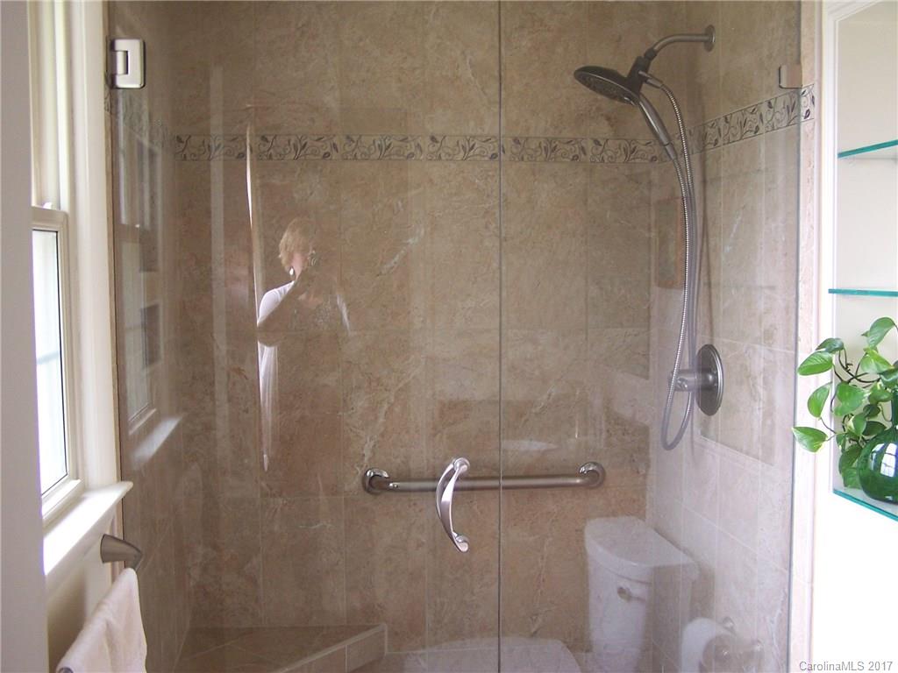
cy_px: 336
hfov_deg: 49.0
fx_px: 986
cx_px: 449
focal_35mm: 38
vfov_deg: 37.7
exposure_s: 1/10
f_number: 2.8
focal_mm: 6.3
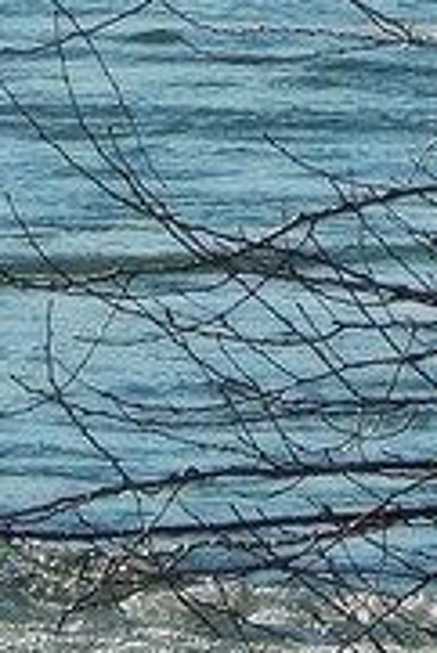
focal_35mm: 1294
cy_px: 209
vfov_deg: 1.6
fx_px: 23515
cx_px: 132
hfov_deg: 1.1
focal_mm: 50.1
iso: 125
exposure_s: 1/500
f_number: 5.7
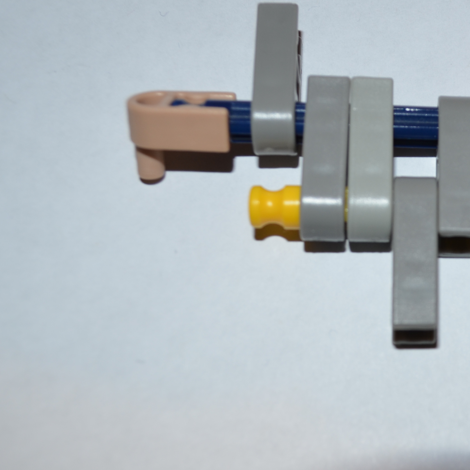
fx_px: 1014
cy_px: 256
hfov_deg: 24.8
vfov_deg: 26.1
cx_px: 480
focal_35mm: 66
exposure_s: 1/30
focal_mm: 22
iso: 200
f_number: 5.6
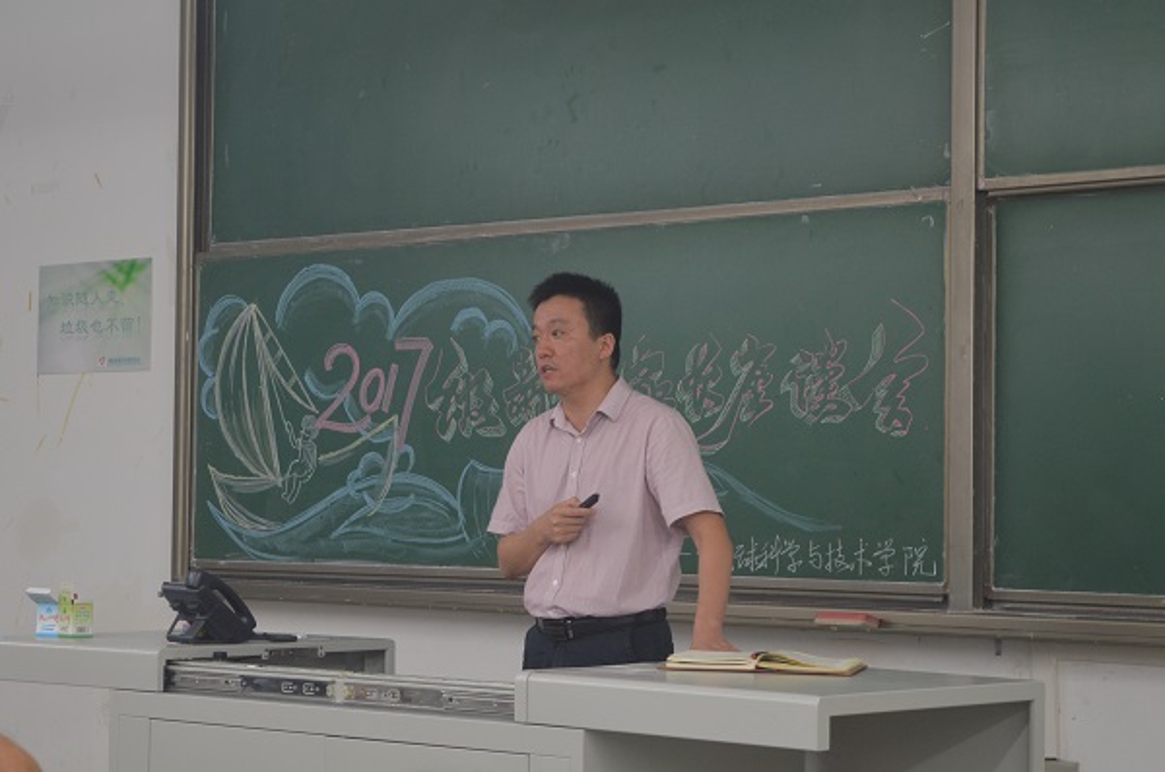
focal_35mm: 82
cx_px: 582
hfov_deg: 24.7
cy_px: 386
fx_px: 2665
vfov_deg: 16.5
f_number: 5.6
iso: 640
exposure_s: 1/15
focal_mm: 55
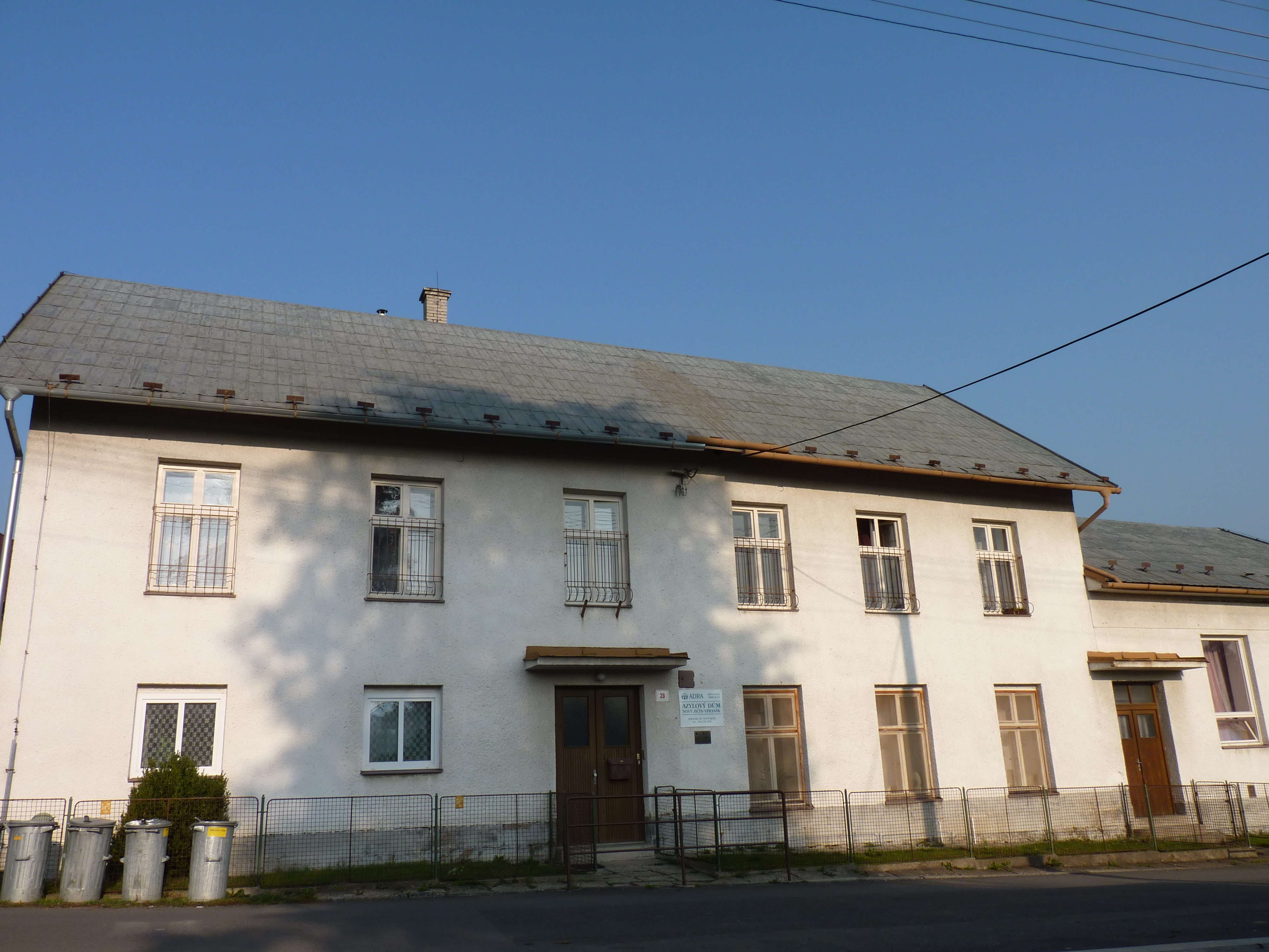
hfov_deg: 65.3
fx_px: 990
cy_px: 476
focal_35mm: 27
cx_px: 634
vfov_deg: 51.4
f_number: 5.6
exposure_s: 1/320
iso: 80
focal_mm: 4.8
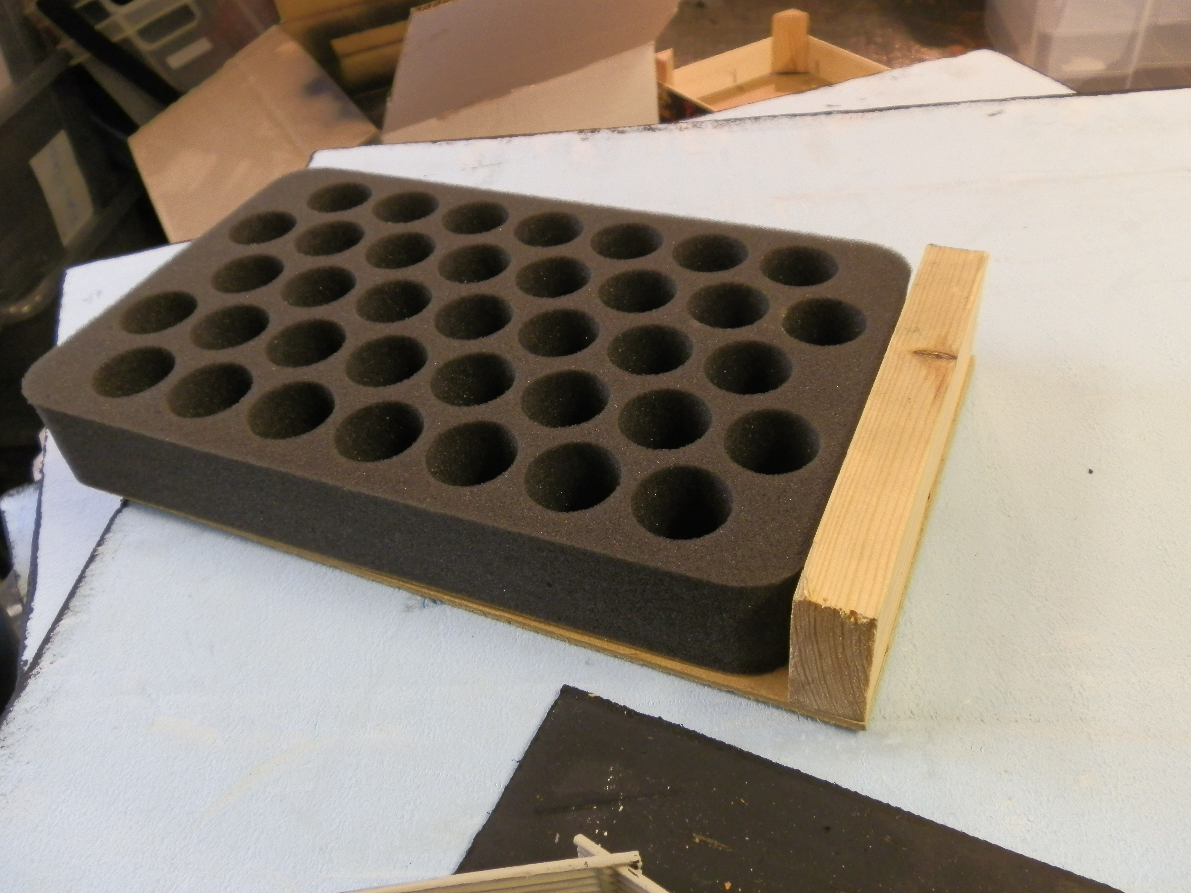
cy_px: 446
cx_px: 596
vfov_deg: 49.7
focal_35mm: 28
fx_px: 963
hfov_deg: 63.4
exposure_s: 1/25
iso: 200
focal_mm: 5
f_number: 3.1
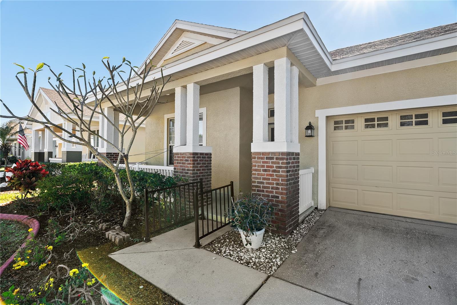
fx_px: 203
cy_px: 152
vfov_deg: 73.8
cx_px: 228
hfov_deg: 96.7
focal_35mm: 16
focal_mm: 16
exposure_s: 1/6
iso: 100
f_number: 8
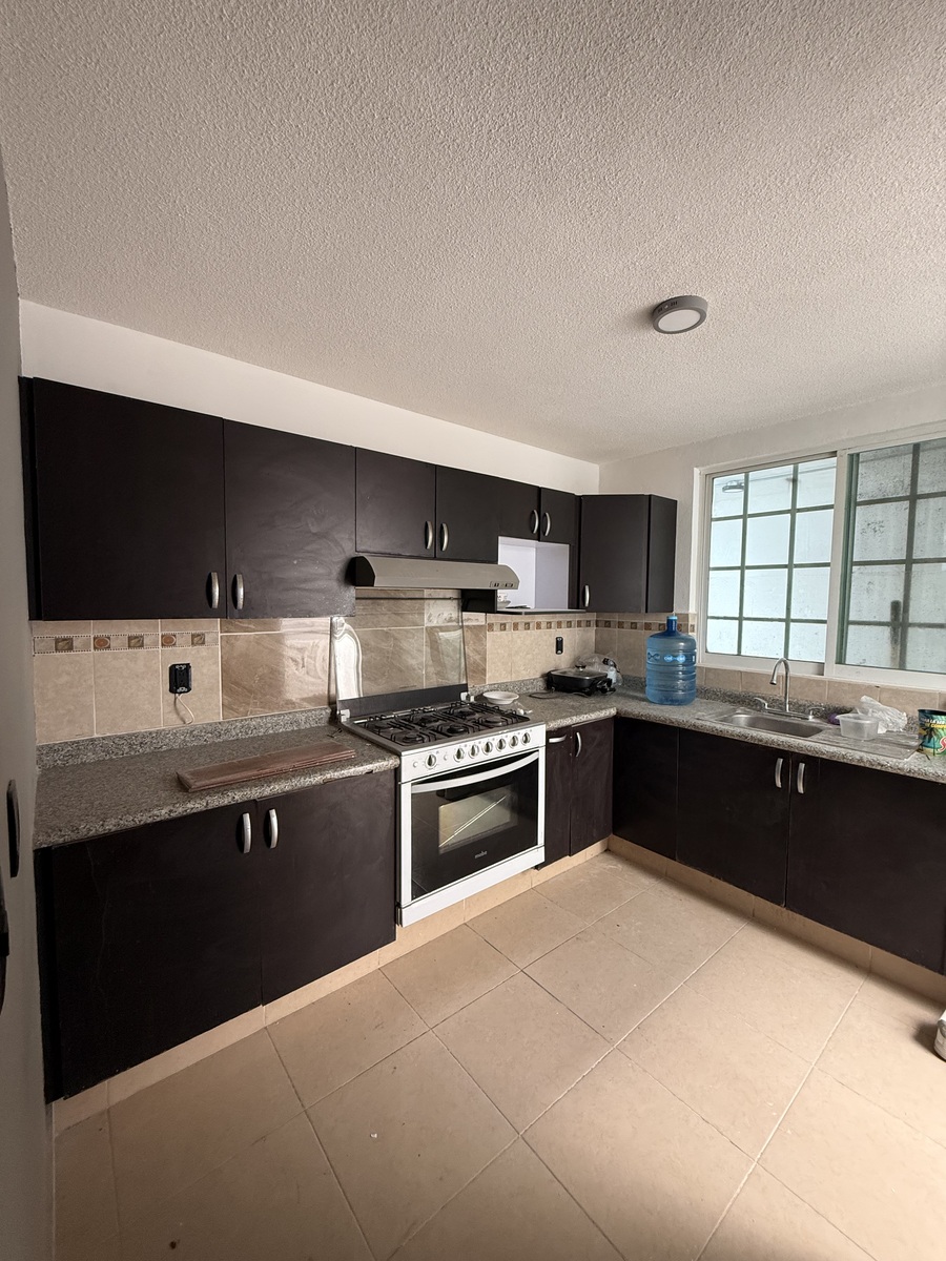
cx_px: 473
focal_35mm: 14
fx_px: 510
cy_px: 630
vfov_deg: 102.1
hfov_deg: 85.7
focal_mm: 2.22
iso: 250
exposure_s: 1/99
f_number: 2.2
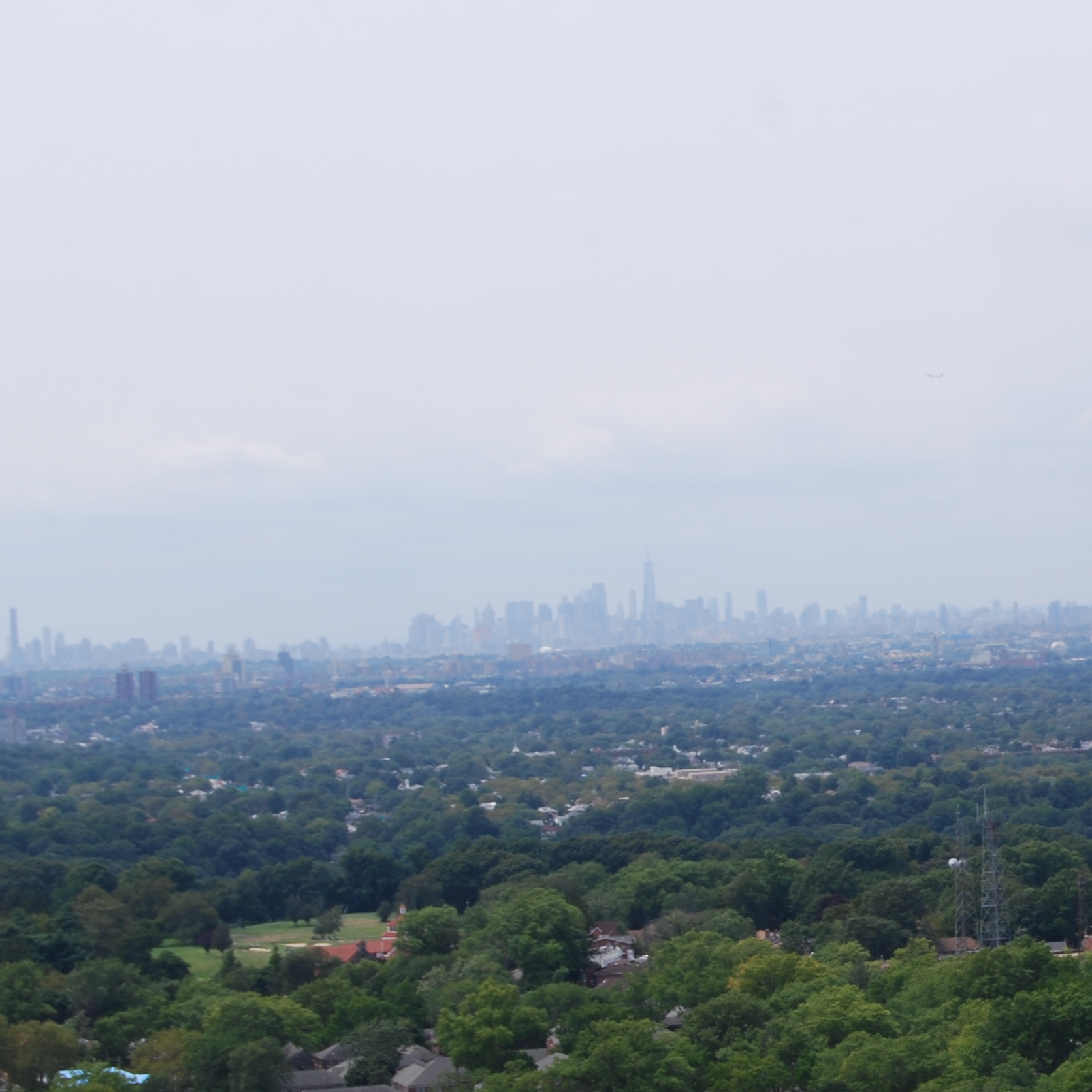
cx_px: 1033
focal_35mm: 136
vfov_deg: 12.8
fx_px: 4854
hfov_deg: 12.7
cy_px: 640
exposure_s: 1/250
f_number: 8
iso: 100
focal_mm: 46
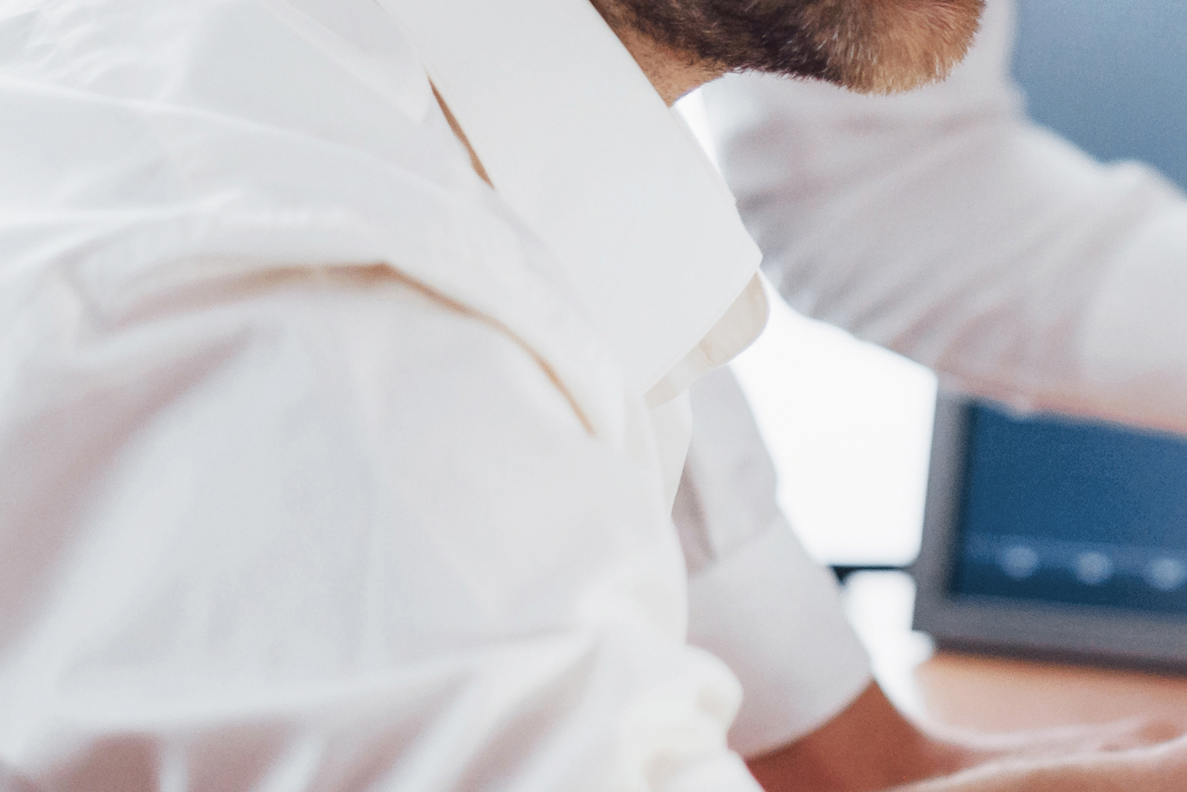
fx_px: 5970
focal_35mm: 181
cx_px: 1075
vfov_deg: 7.6
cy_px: 14
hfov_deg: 11.3
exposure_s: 1/160
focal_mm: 50
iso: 500
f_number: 2
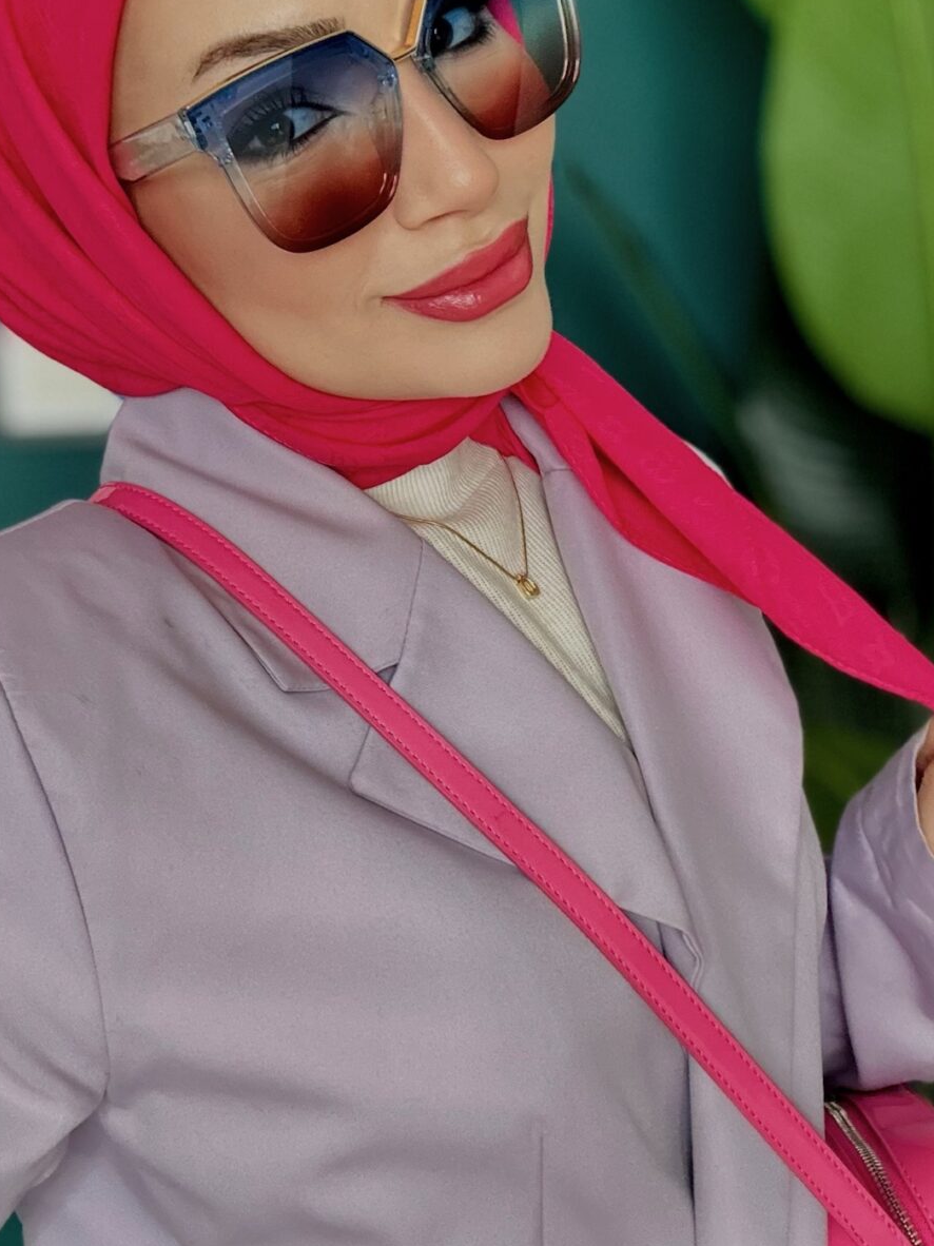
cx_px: 405
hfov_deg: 32.8
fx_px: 1584
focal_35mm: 44
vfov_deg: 42.6
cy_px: 450
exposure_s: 1/35
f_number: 1.9
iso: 400
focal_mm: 2.69
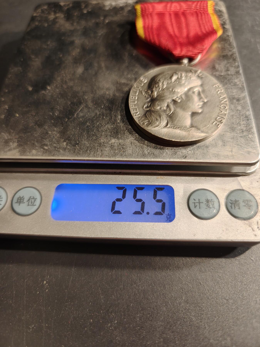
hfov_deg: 58.9
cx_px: 130
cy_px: 174
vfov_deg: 73.9
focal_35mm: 23
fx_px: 230
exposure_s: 1/200
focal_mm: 6.06
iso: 200
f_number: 1.6
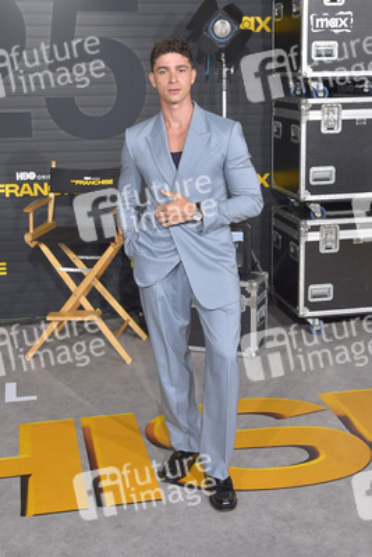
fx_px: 588
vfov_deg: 50.7
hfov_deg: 35.1
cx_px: 186
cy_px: 278
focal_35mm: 38
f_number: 6.3
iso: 320
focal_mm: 38
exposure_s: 1/250
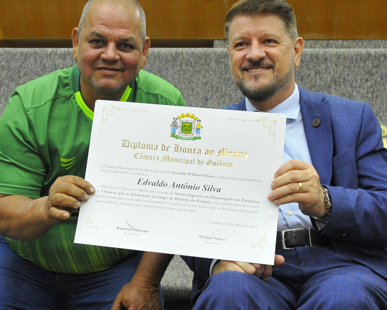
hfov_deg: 27.9
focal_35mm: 68
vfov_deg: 22.4
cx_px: 158
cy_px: 115
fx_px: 779
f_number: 2.8
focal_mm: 24
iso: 1600
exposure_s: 1/125
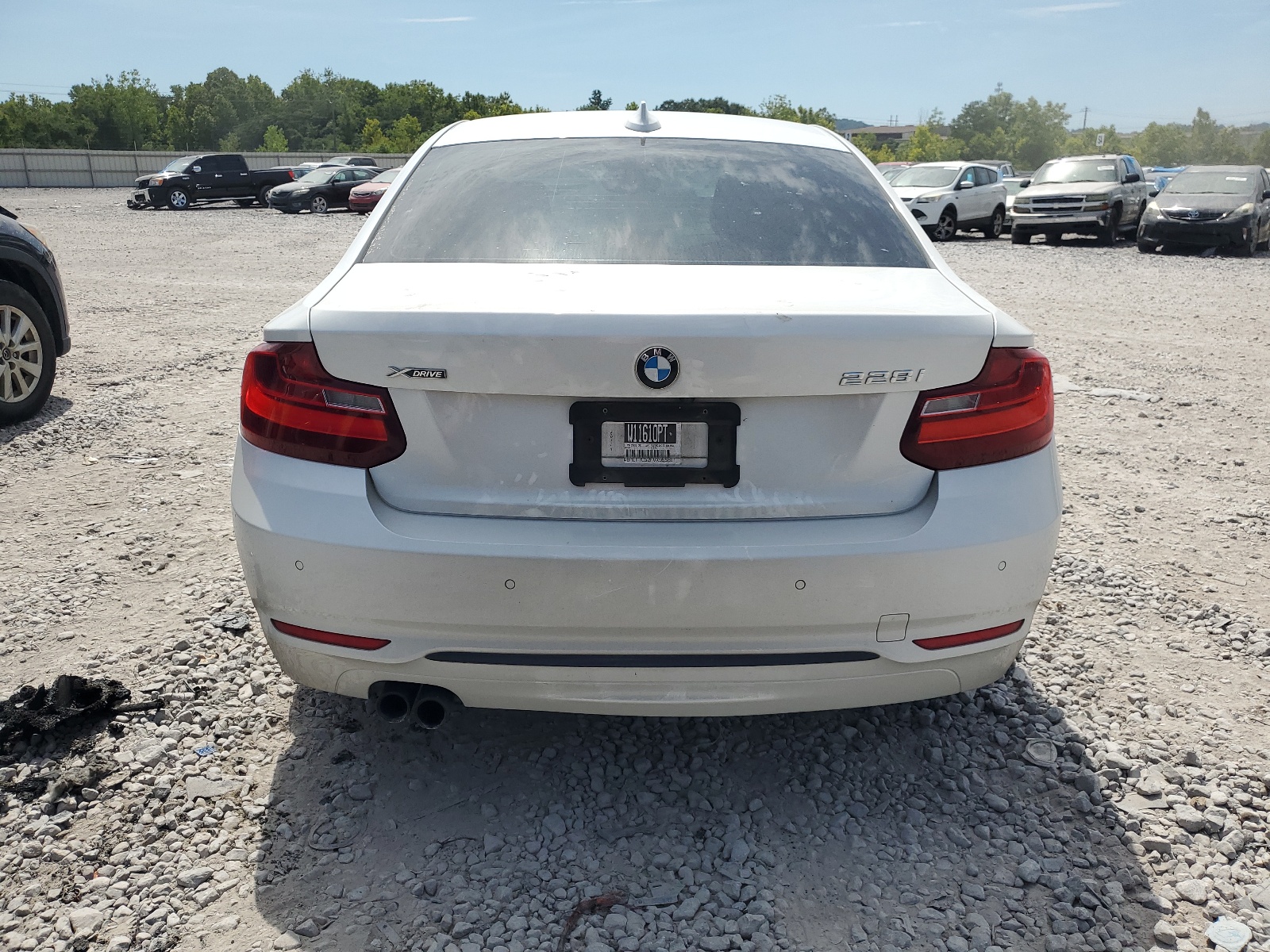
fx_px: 954
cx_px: 635
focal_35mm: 26
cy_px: 476
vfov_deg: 53.1
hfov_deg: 67.3
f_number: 1.5
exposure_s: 1/5000
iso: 50
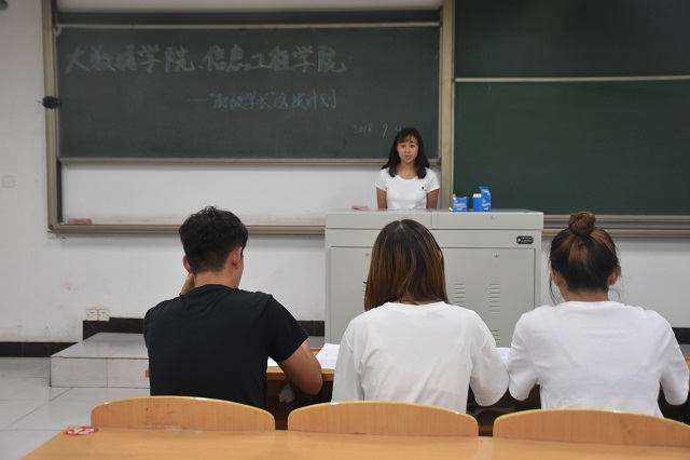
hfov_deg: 43.6
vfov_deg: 29.8
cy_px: 230
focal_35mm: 45
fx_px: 862
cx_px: 345
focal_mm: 30
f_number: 4
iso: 1100
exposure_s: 1/60
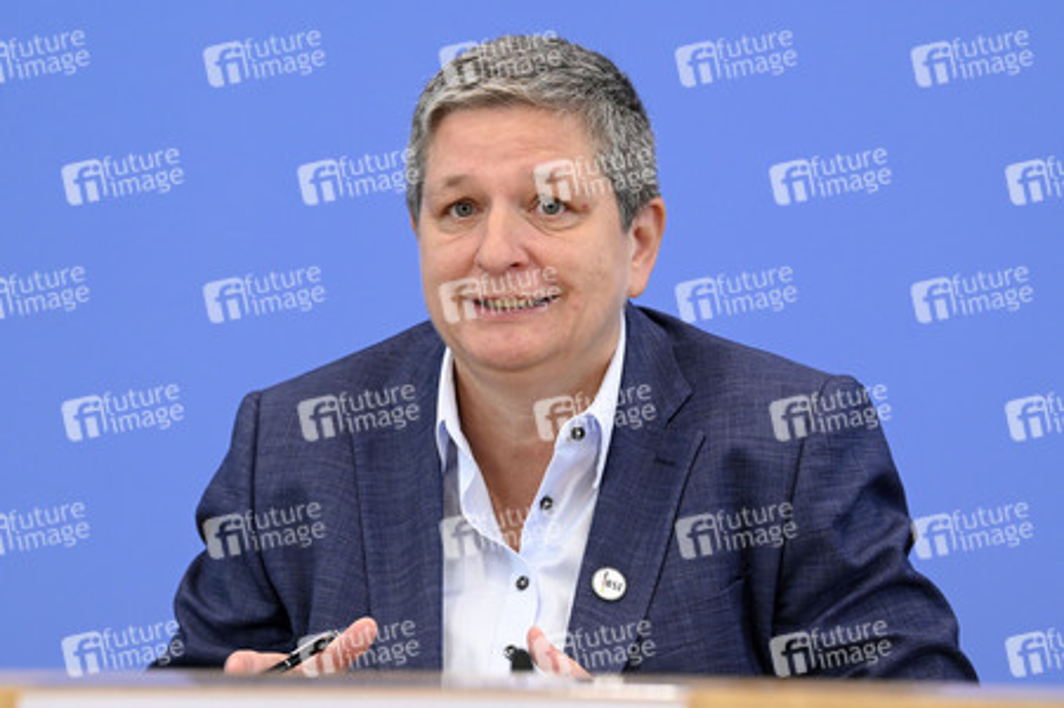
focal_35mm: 130
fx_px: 3839
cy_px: 354
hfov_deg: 15.8
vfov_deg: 10.5
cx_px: 532
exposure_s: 1/500
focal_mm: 130
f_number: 6.3
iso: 4000
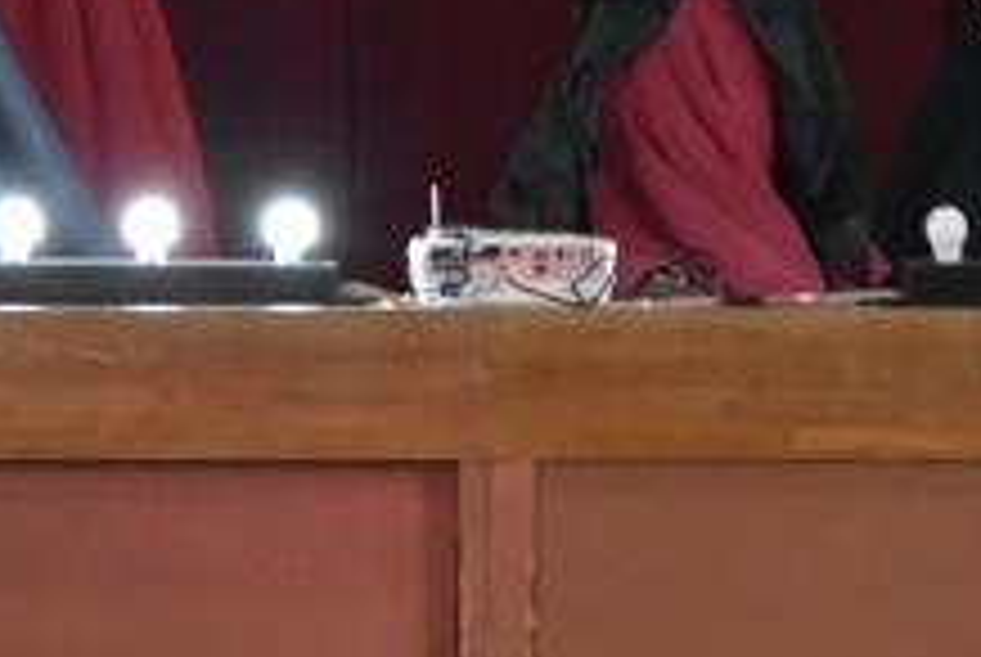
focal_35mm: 550
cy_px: -288
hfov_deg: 3.7
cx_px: 675
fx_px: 15020
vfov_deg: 2.5
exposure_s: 1/160
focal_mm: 125
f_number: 4.8
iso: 3200
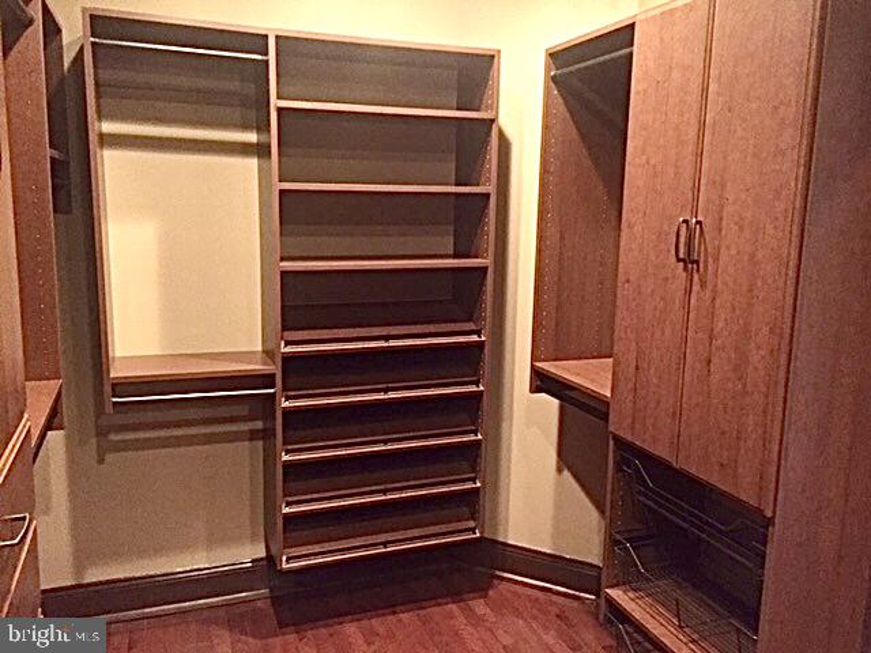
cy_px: 326
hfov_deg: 61.7
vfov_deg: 48.2
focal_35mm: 29
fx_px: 730
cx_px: 436
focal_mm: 4.15
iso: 500
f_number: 2.2
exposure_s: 1/15
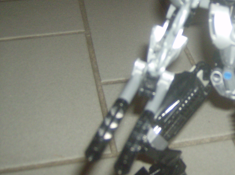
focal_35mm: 70
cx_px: 227
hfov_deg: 26.6
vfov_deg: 20.9
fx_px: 474
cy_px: 66
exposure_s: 1/60
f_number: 2.8
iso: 200
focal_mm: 6
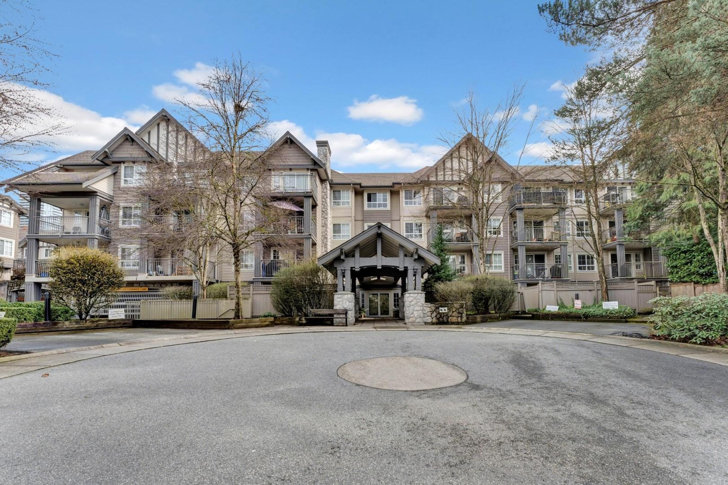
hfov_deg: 104.3
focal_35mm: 14
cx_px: 364
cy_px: 242
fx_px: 283
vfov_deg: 81.2
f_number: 8
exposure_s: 1/500
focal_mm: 14
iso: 400
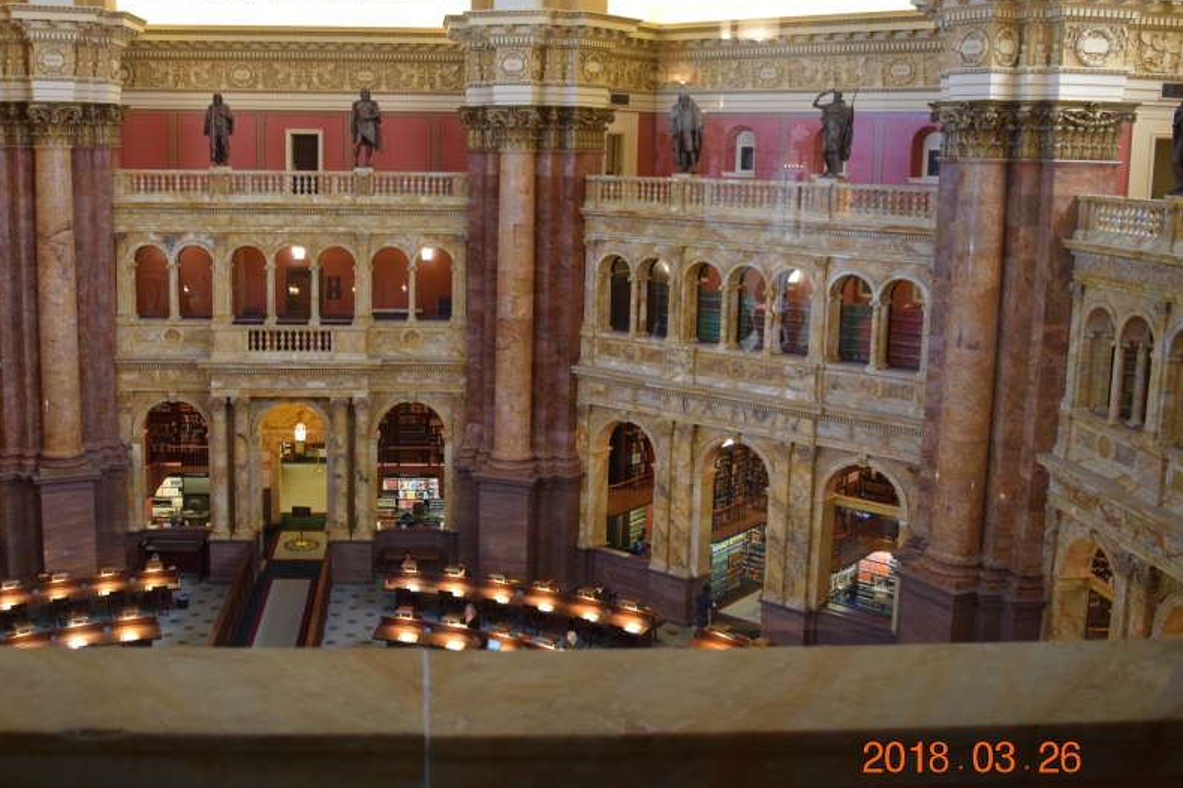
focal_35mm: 35
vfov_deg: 37.7
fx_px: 1150
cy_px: 324
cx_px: 460
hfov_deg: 54.0
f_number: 3.5
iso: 1400
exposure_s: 1/60
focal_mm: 18
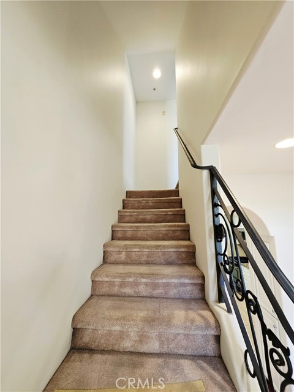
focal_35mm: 13
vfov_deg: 106.2
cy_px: 196
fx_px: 147
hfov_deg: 89.9
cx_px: 147
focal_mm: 2.2
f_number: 2.2
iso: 125
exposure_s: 1/60.2
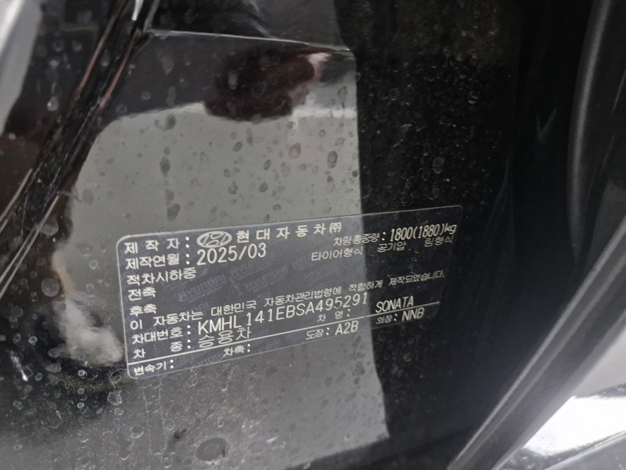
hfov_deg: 73.9
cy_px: 235
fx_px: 416
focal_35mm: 23
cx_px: 313
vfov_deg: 58.9
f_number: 1.8
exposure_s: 1/24
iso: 1000
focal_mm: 5.54
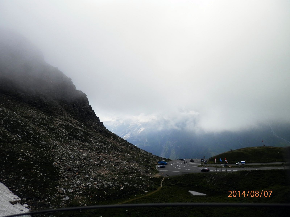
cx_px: 145
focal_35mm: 25
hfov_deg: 69.4
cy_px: 108
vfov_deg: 54.9
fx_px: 209
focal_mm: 4.5
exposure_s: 1/250
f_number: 8.7
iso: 80
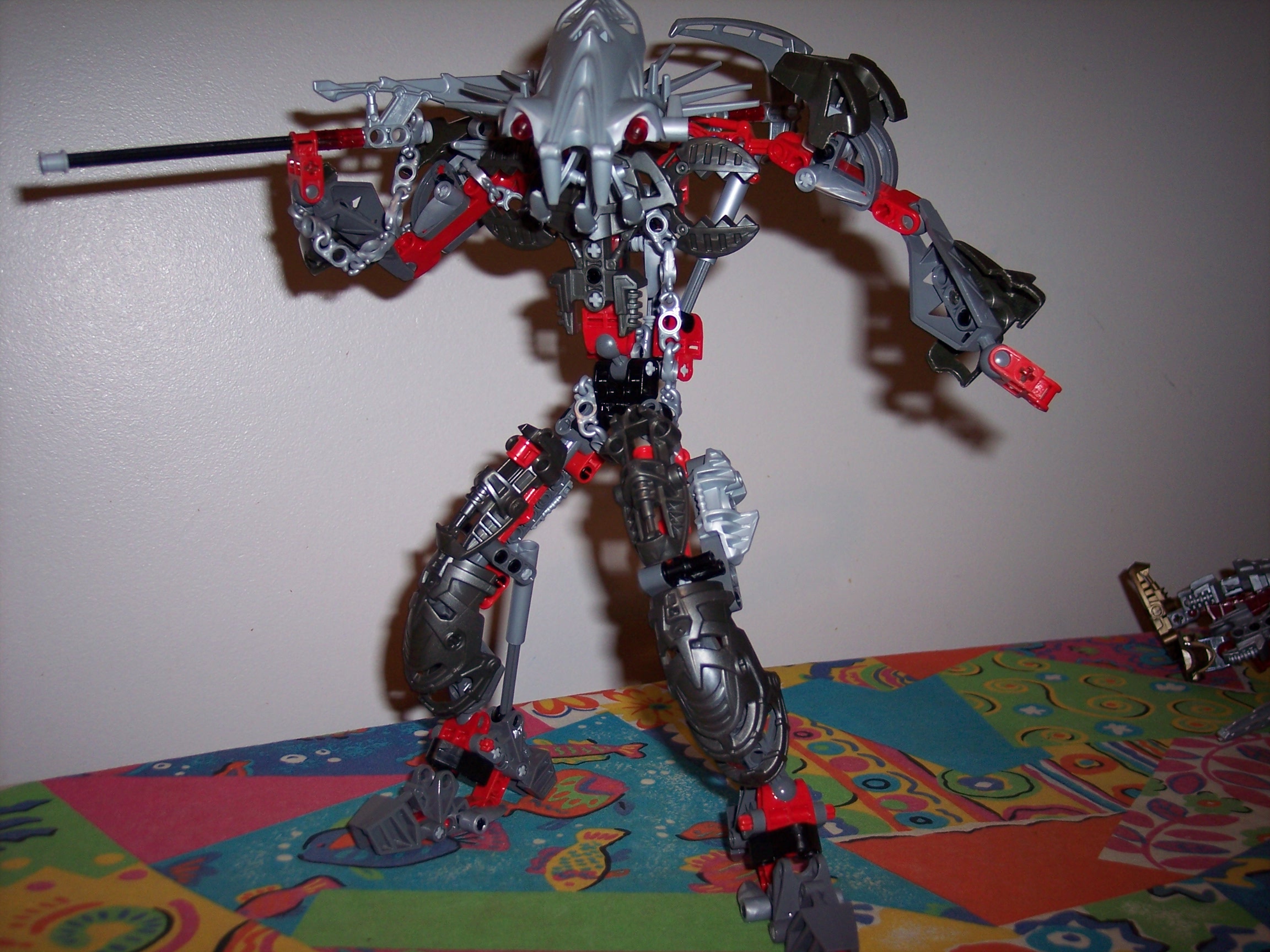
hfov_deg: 47.9
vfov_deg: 36.8
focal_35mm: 39
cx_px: 635
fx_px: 1431
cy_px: 476
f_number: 2.8
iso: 100
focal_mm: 8
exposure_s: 1/60
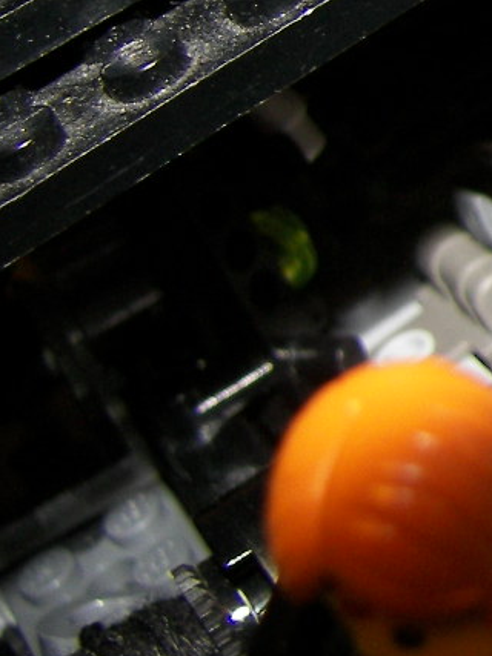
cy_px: 109
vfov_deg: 18.0
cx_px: 947
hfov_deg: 12.3
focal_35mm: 108
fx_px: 2048
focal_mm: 6
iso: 100
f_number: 2.8
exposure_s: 1/30
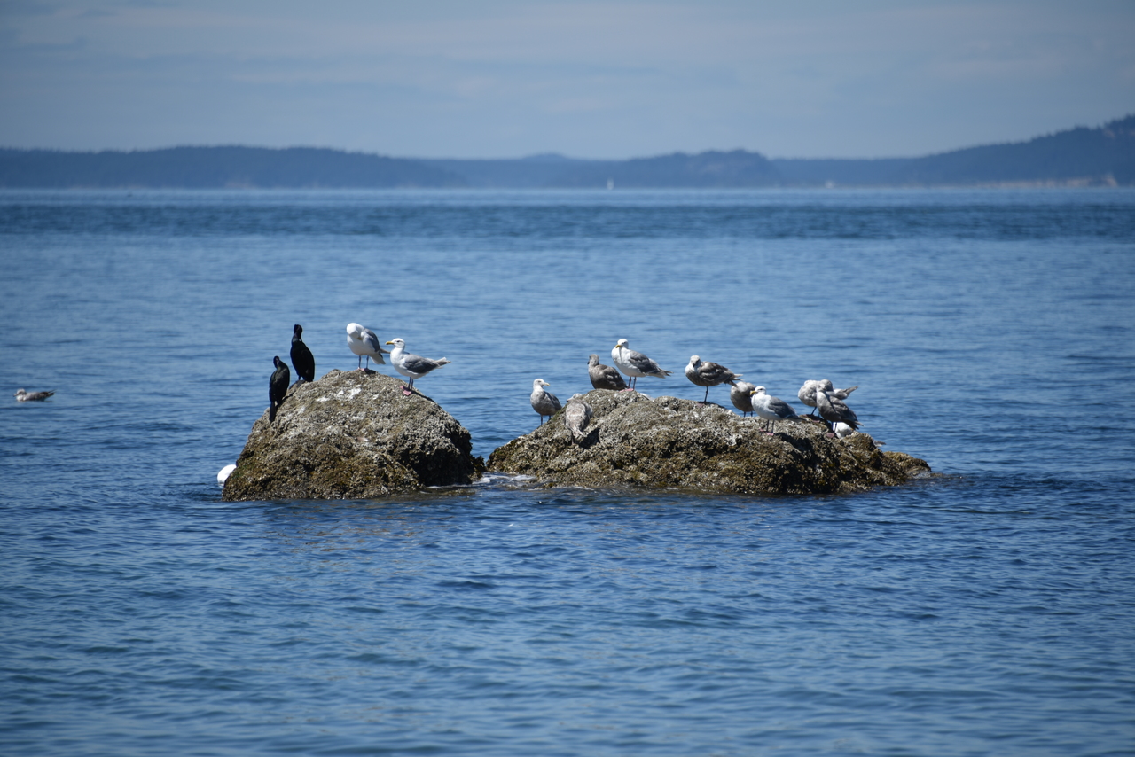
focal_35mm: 300
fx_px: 9460
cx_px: 568
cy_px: 378
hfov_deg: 6.9
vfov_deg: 4.6
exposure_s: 1/640
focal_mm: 300
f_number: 6.3
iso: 100
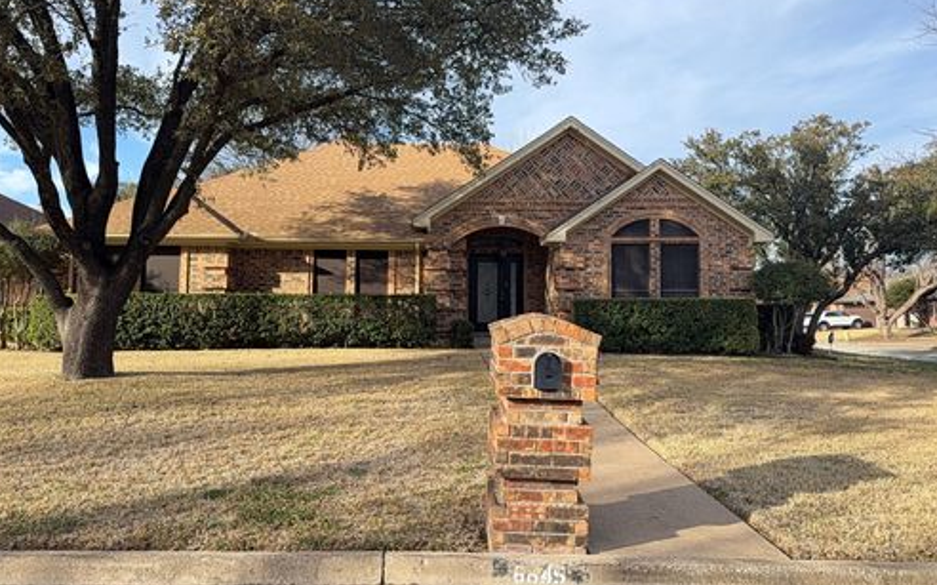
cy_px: 276
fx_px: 664
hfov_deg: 70.4
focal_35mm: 26
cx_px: 470
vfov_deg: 47.5
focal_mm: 6.76
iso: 80
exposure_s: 1/2232
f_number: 1.78
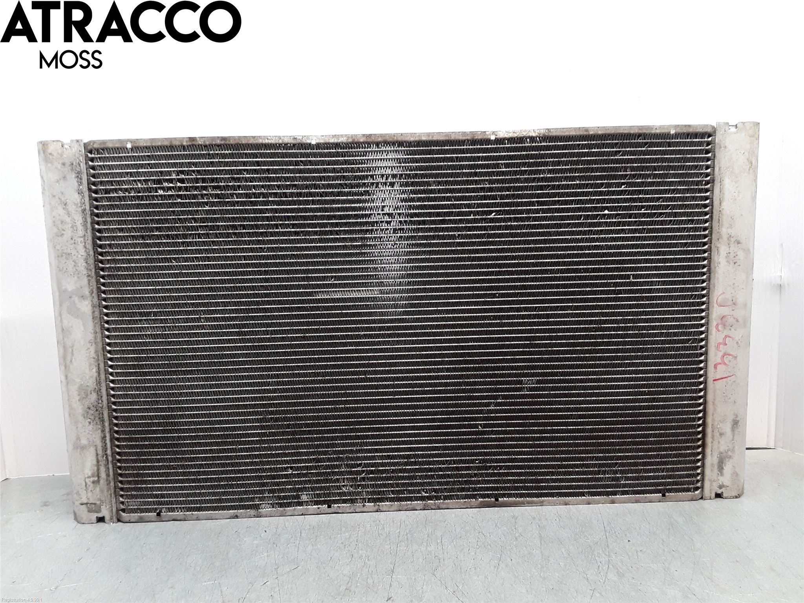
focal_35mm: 28
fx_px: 650
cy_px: 302
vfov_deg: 49.7
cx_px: 402
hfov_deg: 63.4
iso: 80
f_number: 1.9
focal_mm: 2.91
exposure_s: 1/50
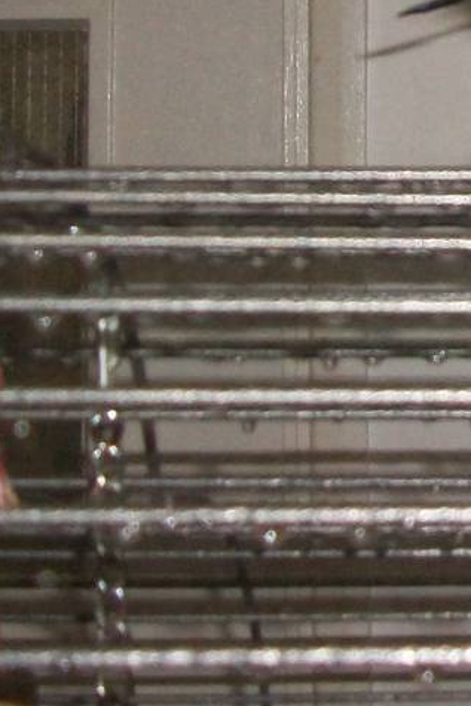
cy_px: -159
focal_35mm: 112
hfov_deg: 11.4
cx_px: 853
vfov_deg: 17.4
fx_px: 2196
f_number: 2.9
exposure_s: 1/500
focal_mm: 5.7
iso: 200
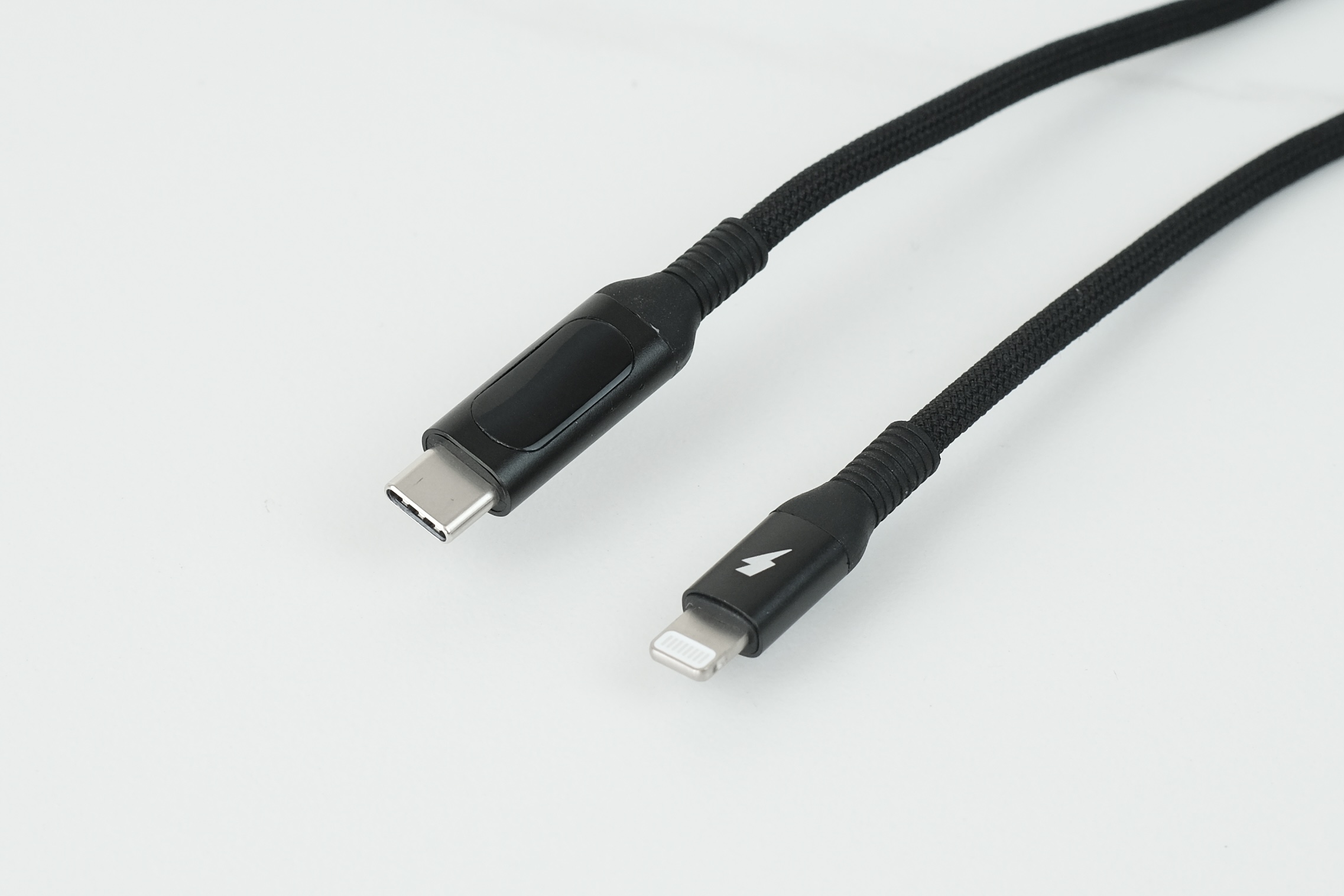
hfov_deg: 24.2
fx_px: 3136
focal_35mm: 84
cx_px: 672
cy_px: 448
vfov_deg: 16.3
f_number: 5.6
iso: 320
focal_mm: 56
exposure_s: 1/50
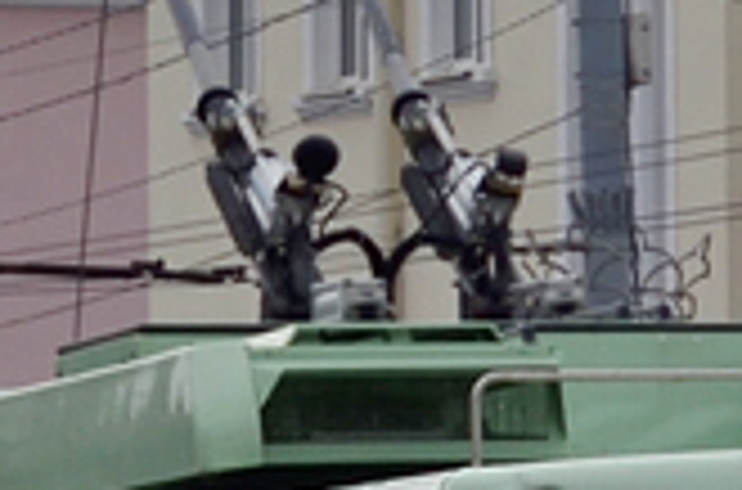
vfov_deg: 2.3
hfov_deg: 3.5
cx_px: 836
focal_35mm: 590
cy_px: 348
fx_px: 12126
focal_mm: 50
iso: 160
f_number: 7.1
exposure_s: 1/400
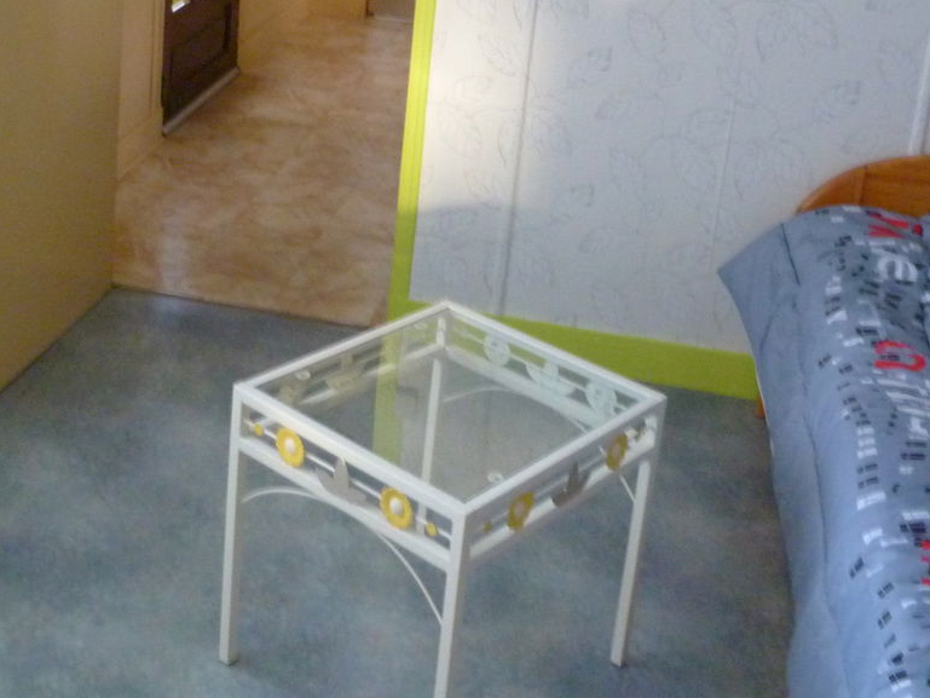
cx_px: 405
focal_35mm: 52
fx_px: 1397
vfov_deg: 26.8
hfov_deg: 36.8
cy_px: 30
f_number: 2.8
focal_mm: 4.5
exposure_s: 1/25
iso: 400
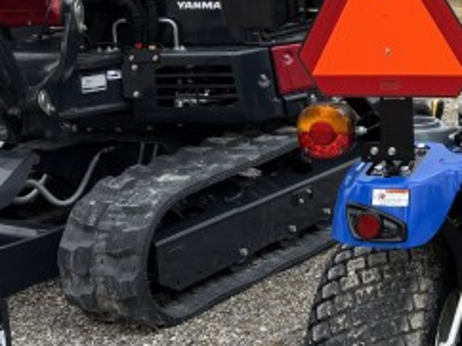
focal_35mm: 86
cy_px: 63
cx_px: 594
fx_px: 1147
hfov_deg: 20.8
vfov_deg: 17.0
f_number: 1.6
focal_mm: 5.96
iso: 50
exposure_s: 1/1152
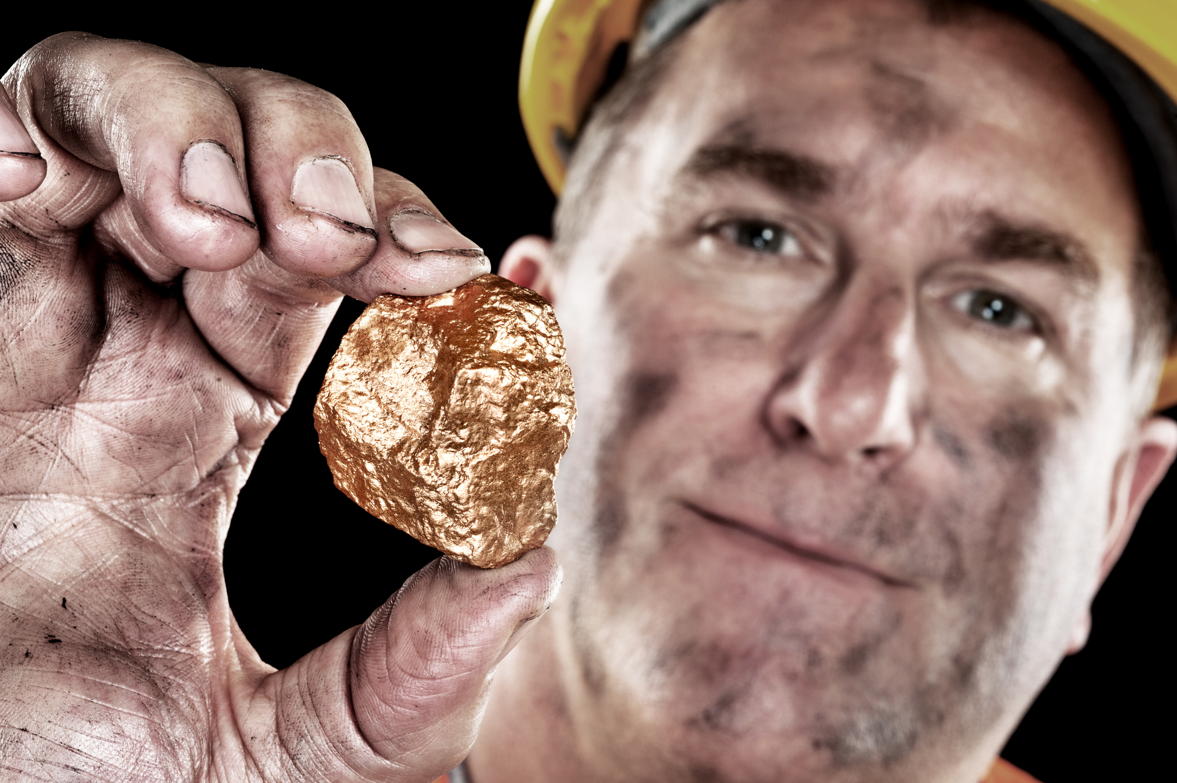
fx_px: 1960
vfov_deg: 22.6
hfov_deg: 33.4
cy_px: 392
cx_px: 588
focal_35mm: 60
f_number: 25
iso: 200
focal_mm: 60
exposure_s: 1/200
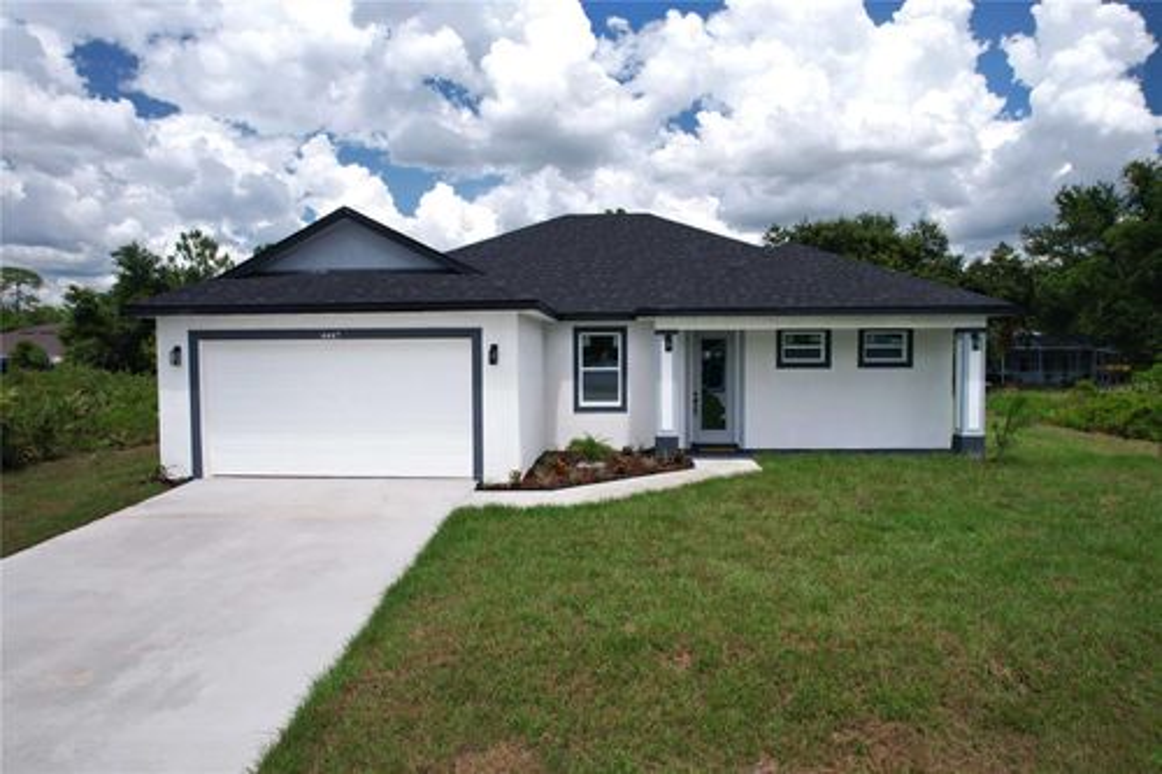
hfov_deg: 78.6
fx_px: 710
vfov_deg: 57.2
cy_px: 387
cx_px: 581
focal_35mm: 22
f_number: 2.8
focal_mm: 8.38
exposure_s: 1/725
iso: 100
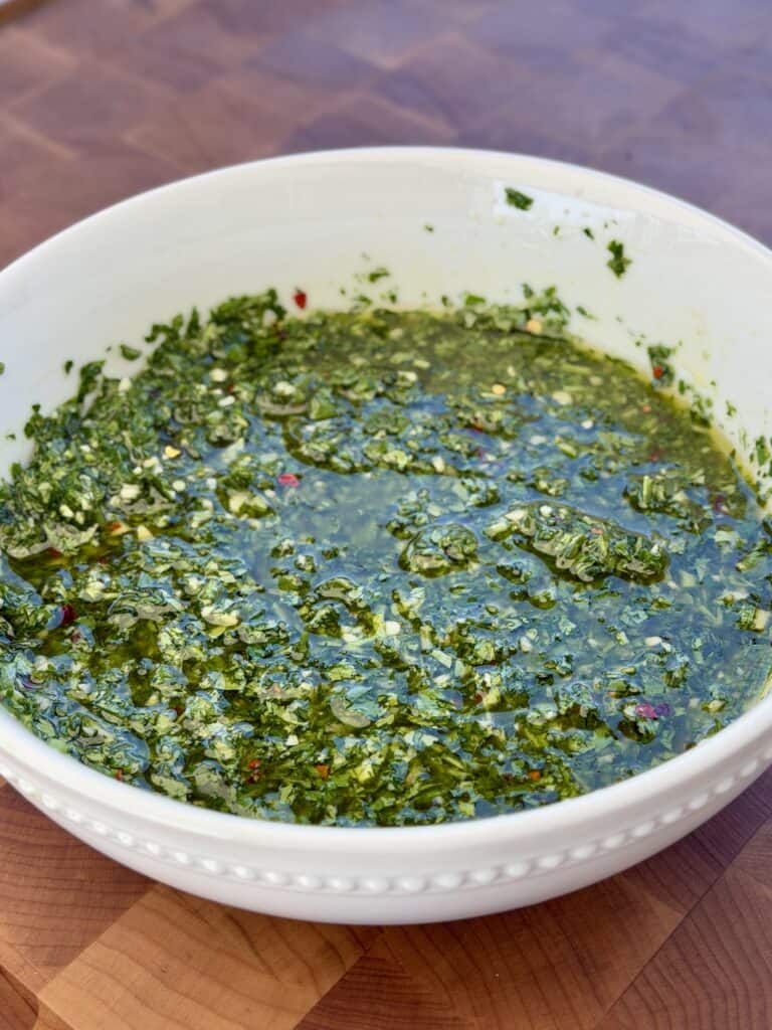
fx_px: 1427
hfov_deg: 30.3
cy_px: 515
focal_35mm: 48
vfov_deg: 39.7
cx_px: 386
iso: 80
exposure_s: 1/481
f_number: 1.78
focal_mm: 6.76
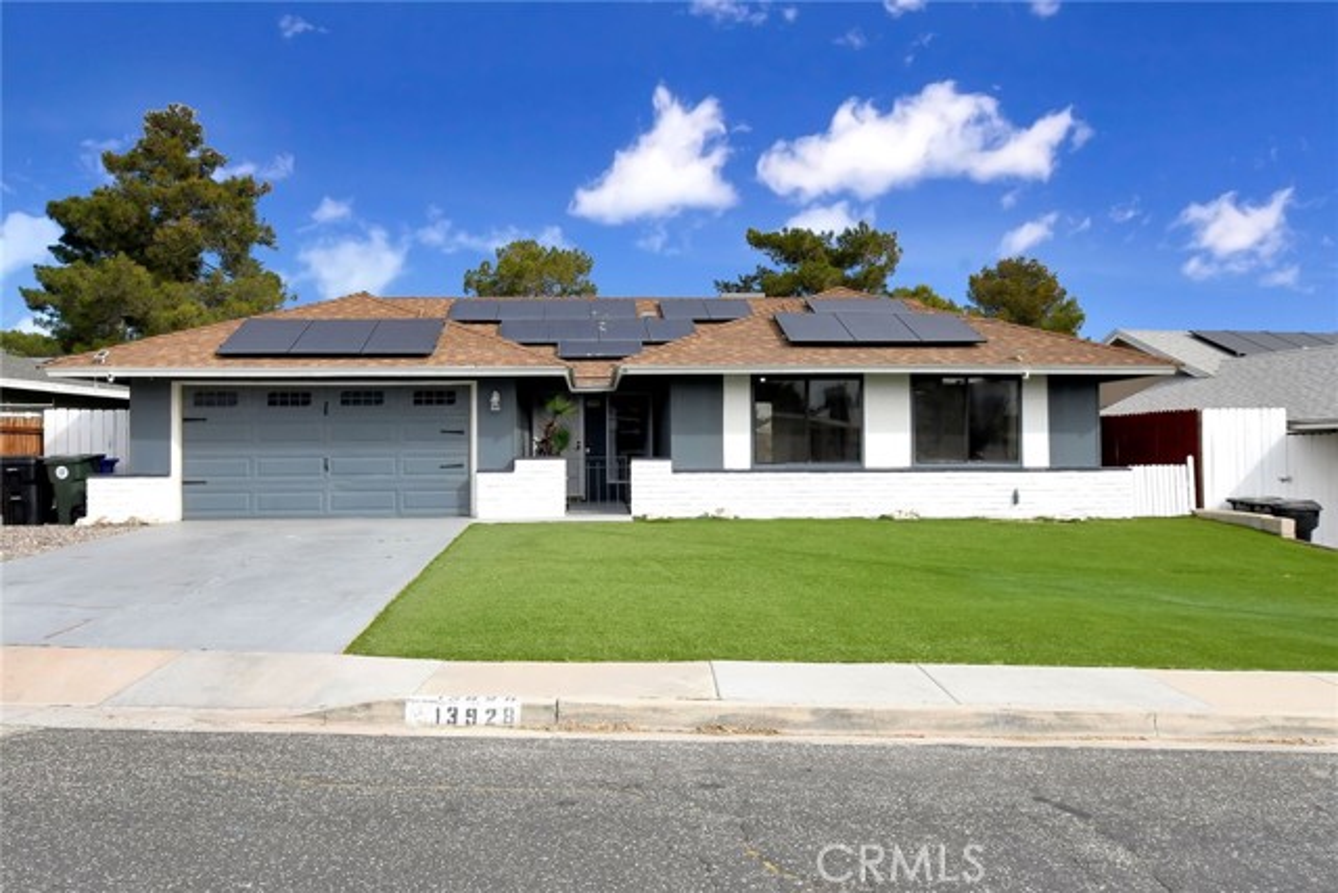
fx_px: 1115
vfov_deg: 43.6
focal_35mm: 30
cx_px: 669
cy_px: 446
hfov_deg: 61.9
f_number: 13
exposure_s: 1/640
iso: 400
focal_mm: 20
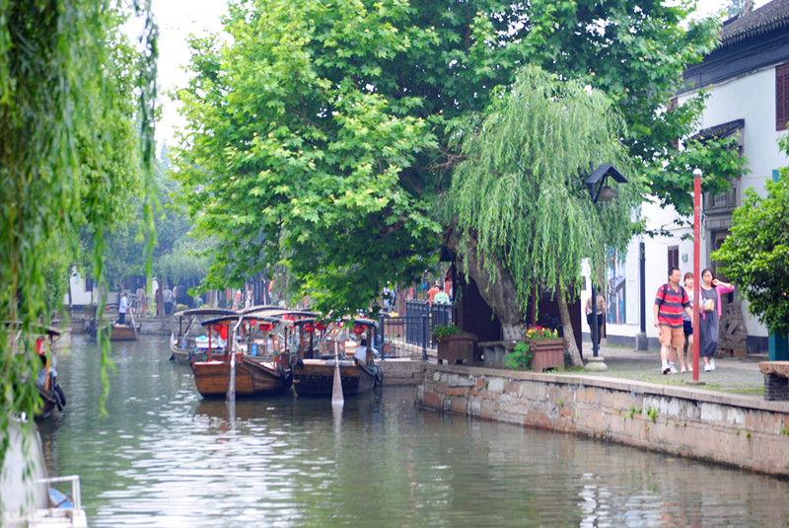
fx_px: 2303
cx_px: 394
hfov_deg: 19.4
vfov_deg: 13.1
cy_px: 264
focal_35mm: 105
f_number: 4.2
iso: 100
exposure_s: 1/40
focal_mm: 70
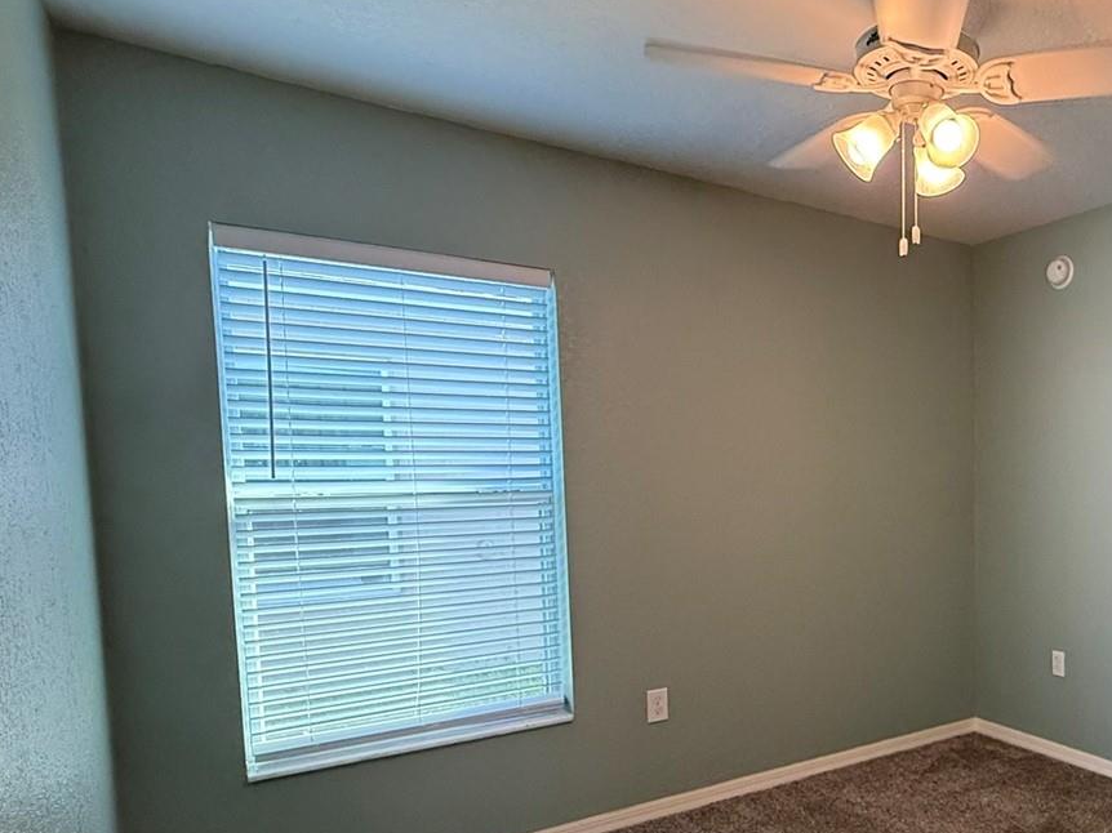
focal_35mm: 26
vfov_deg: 52.2
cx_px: 918
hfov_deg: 60.8
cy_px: 543
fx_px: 835
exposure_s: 1/120
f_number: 2.2
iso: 320
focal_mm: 2.22
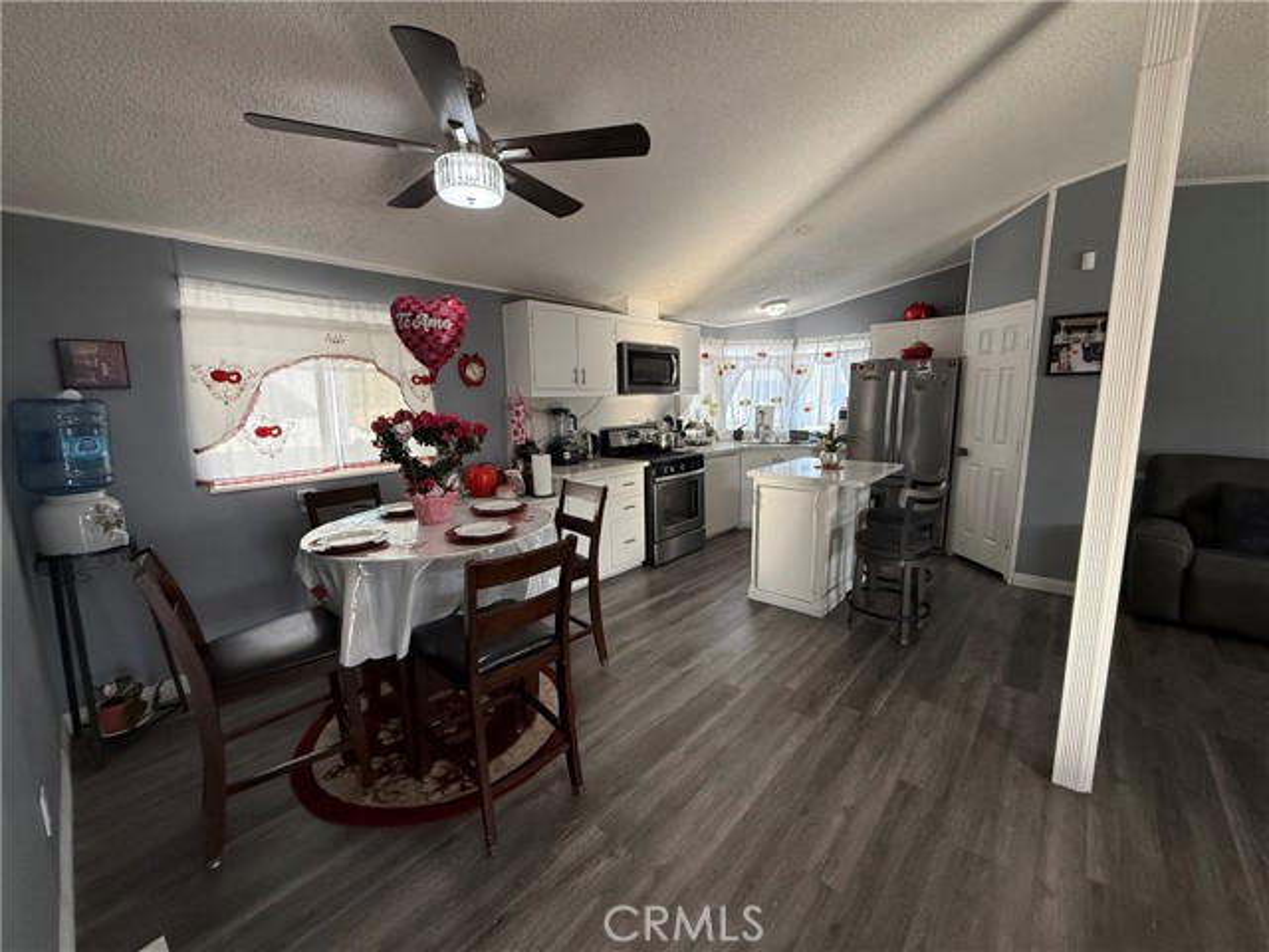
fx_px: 513
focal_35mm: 14
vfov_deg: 85.7
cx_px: 634
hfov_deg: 102.1
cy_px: 476
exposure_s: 1/120
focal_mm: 2.22
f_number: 2.2
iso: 320
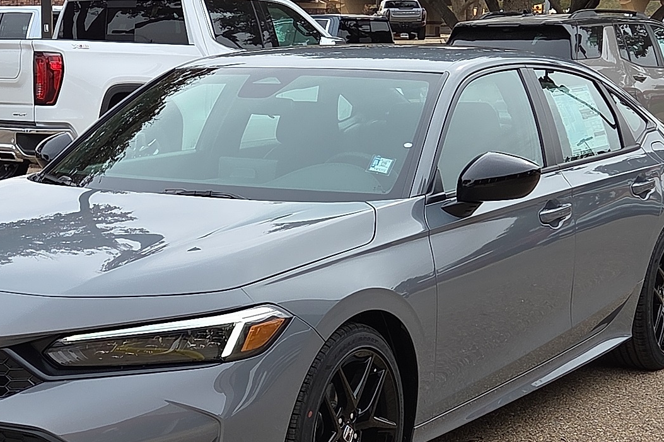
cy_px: 296
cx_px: 243
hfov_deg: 25.6
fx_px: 1457
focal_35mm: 79
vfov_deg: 17.2
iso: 76
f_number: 1.8
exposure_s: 1/2000
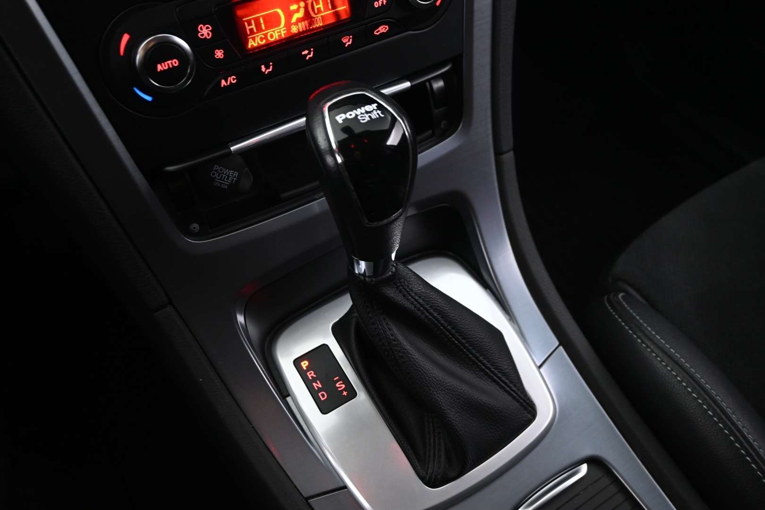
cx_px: 382
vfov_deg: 42.6
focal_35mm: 31
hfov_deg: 60.7
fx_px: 653
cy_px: 255
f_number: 3.8
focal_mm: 20.5
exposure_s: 1/6
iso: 1600
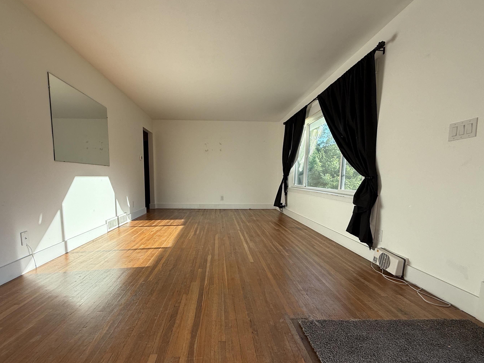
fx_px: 224
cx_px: 225
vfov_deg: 77.8
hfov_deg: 94.4
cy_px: 203
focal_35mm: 16
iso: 64
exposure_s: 1/329
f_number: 2.2
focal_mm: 2.22
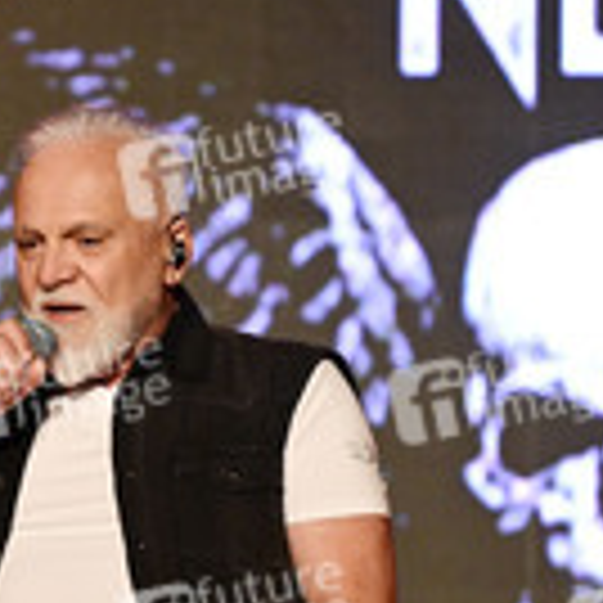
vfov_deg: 3.1
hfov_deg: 3.1
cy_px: 504
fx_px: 11234
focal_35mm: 570
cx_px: 115
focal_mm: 200
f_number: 2.8
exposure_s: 1/320
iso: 4500
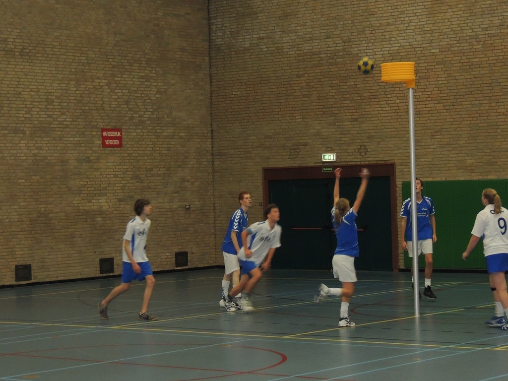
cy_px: 190
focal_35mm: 100
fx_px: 1468
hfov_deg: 19.6
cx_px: 254
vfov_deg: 14.8
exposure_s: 1/60
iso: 800
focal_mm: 17.8
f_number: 4.1
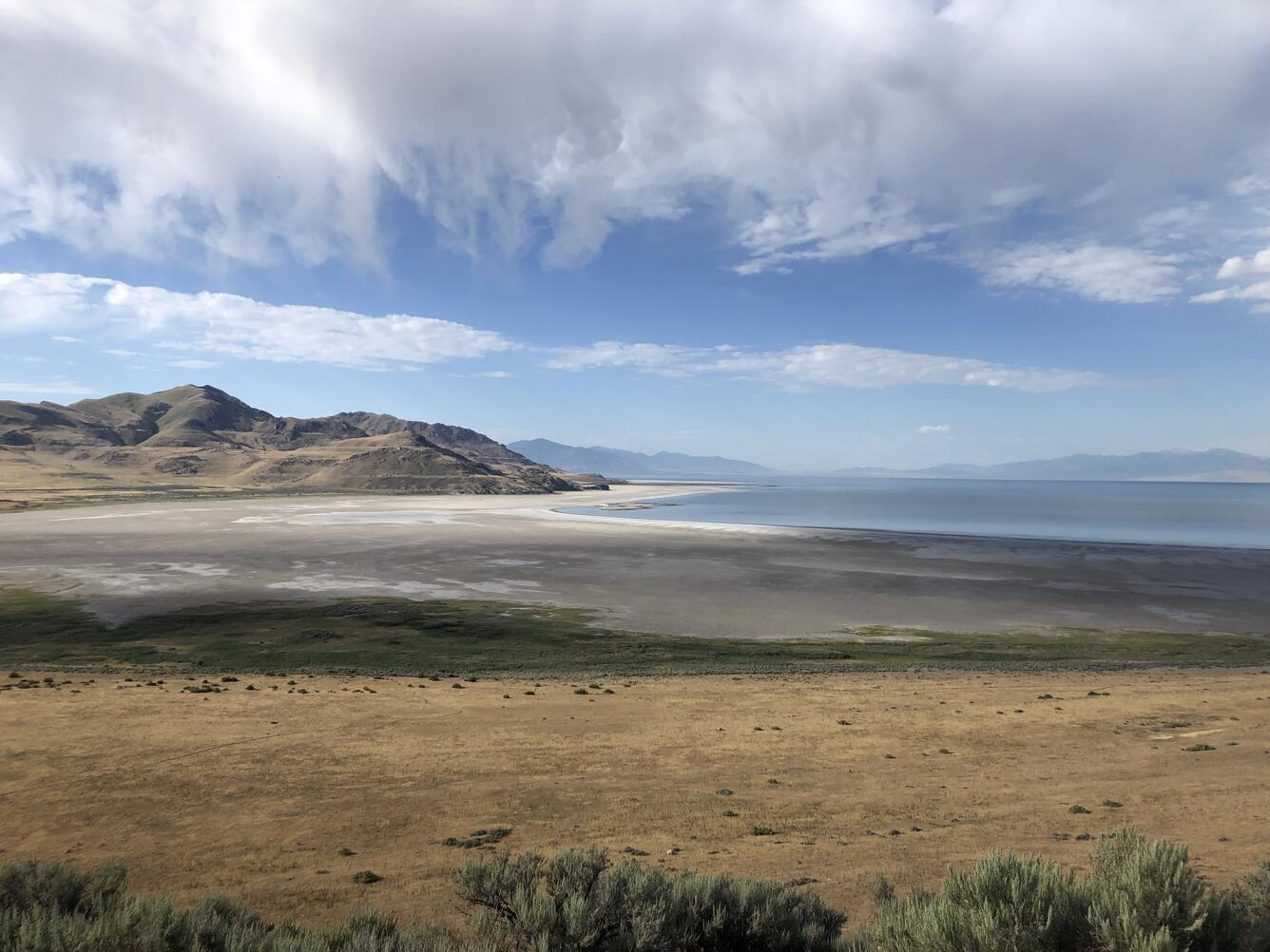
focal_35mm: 28
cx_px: 635
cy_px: 476
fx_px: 1027
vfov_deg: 49.7
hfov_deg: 63.4
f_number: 1.8
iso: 20
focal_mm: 3.99
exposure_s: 1/2825
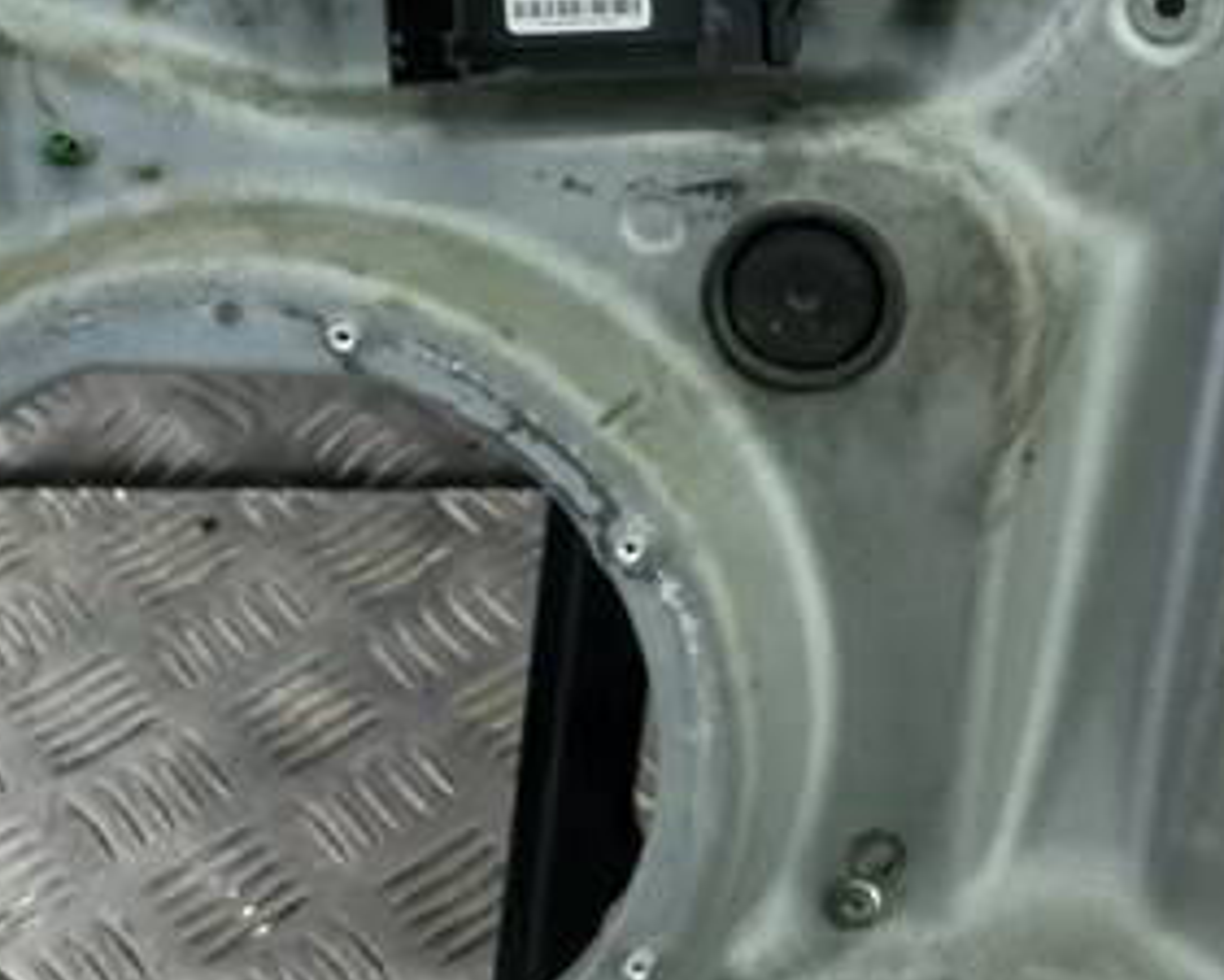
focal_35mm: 89
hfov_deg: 19.9
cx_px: 1533
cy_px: -44
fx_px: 3225
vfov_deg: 16.8
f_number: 1.8
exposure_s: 1/50
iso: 50
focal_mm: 4.6
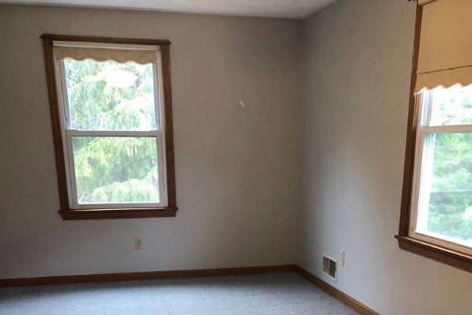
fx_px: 577
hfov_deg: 44.4
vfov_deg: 27.8
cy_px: 349
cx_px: 257
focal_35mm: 44
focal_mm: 4
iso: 32
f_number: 1.8
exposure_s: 1/20
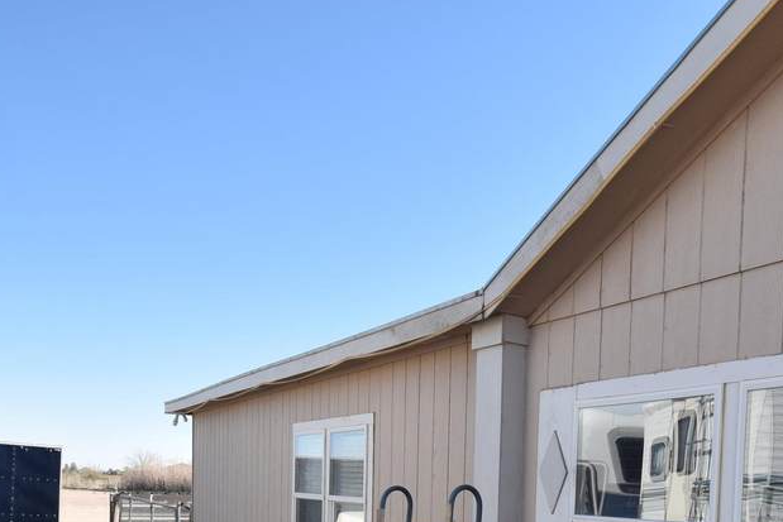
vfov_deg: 37.6
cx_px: 512
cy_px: 528
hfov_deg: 59.1
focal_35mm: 31
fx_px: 674
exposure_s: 1/250
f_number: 8
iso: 200
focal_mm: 10
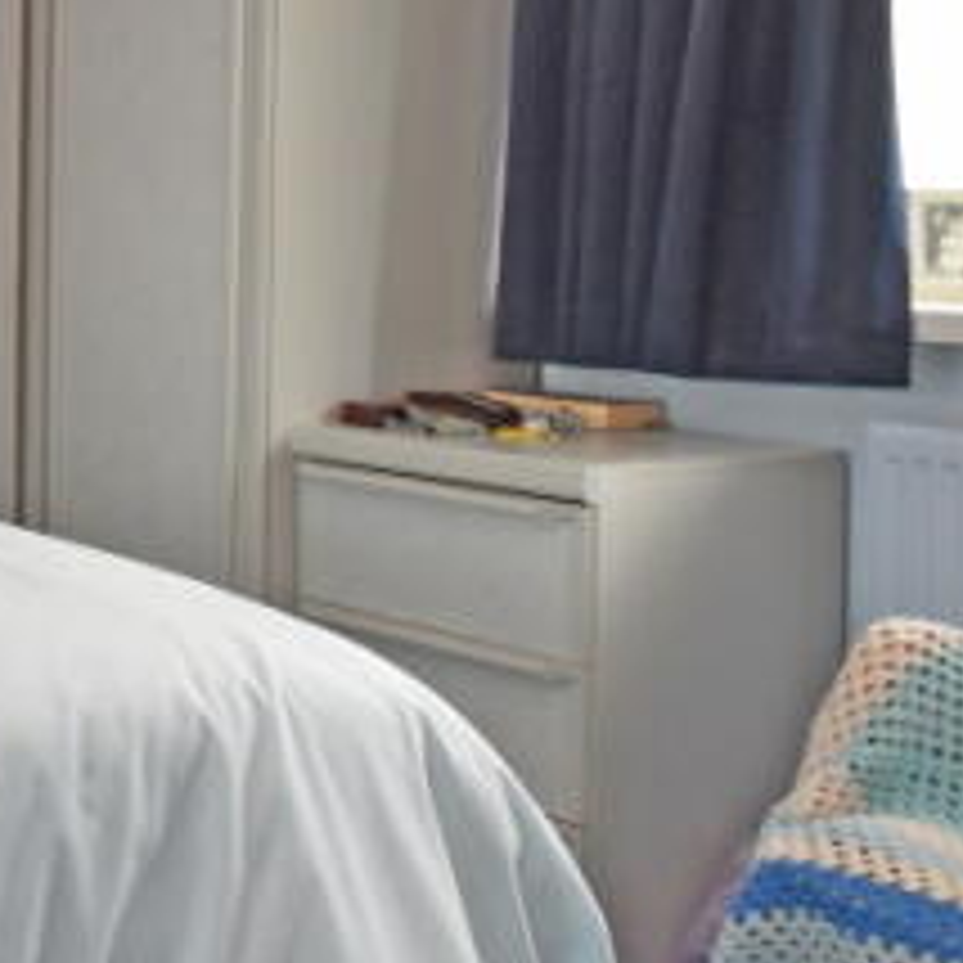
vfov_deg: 27.6
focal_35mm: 61
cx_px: -572
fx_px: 1920
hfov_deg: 22.1
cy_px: 200
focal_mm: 10
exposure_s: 1/125
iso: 800
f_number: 4
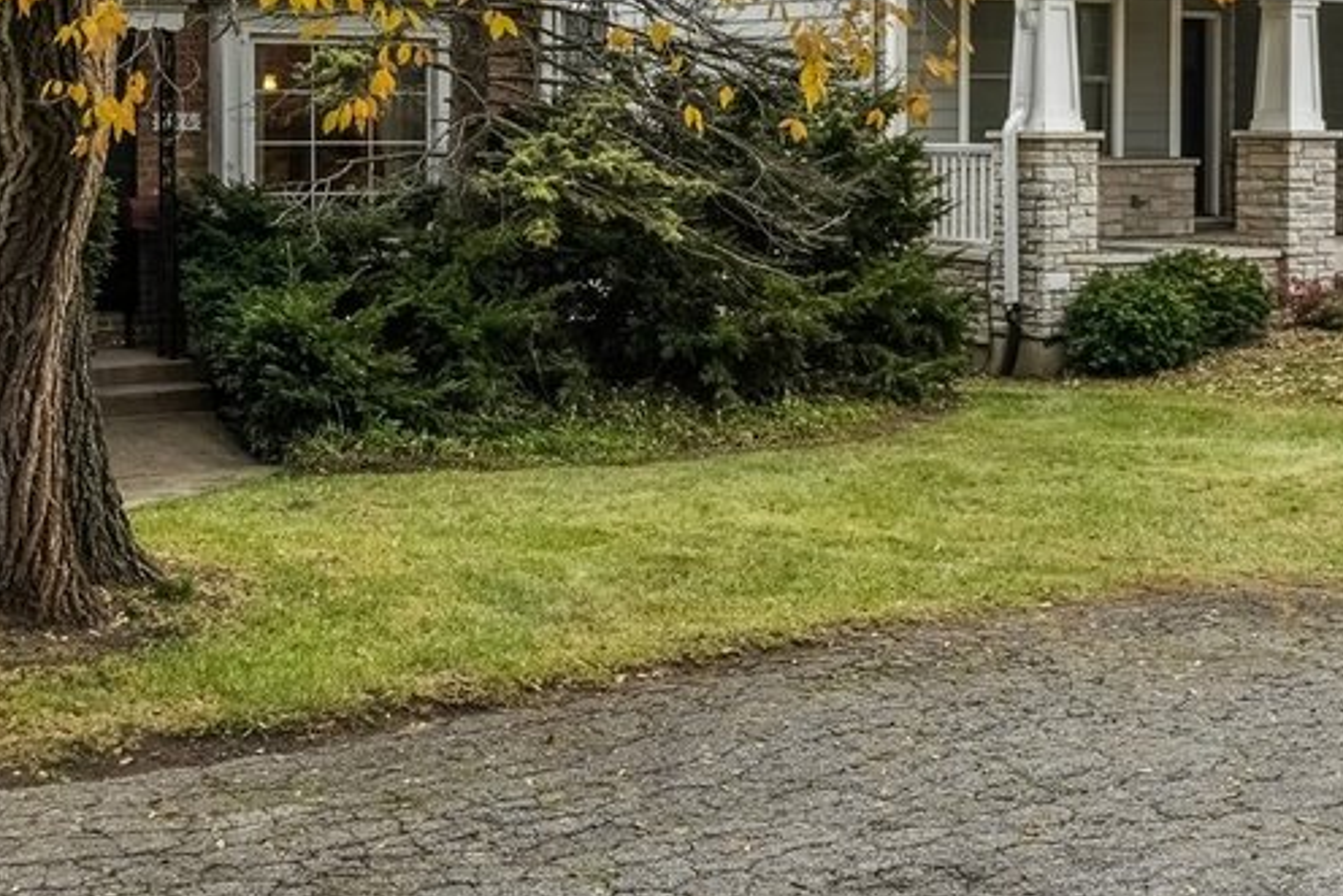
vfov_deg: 21.1
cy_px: 162
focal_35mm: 64
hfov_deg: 31.3
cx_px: 444
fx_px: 2374
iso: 400
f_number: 5
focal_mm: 19.5
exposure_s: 1/100
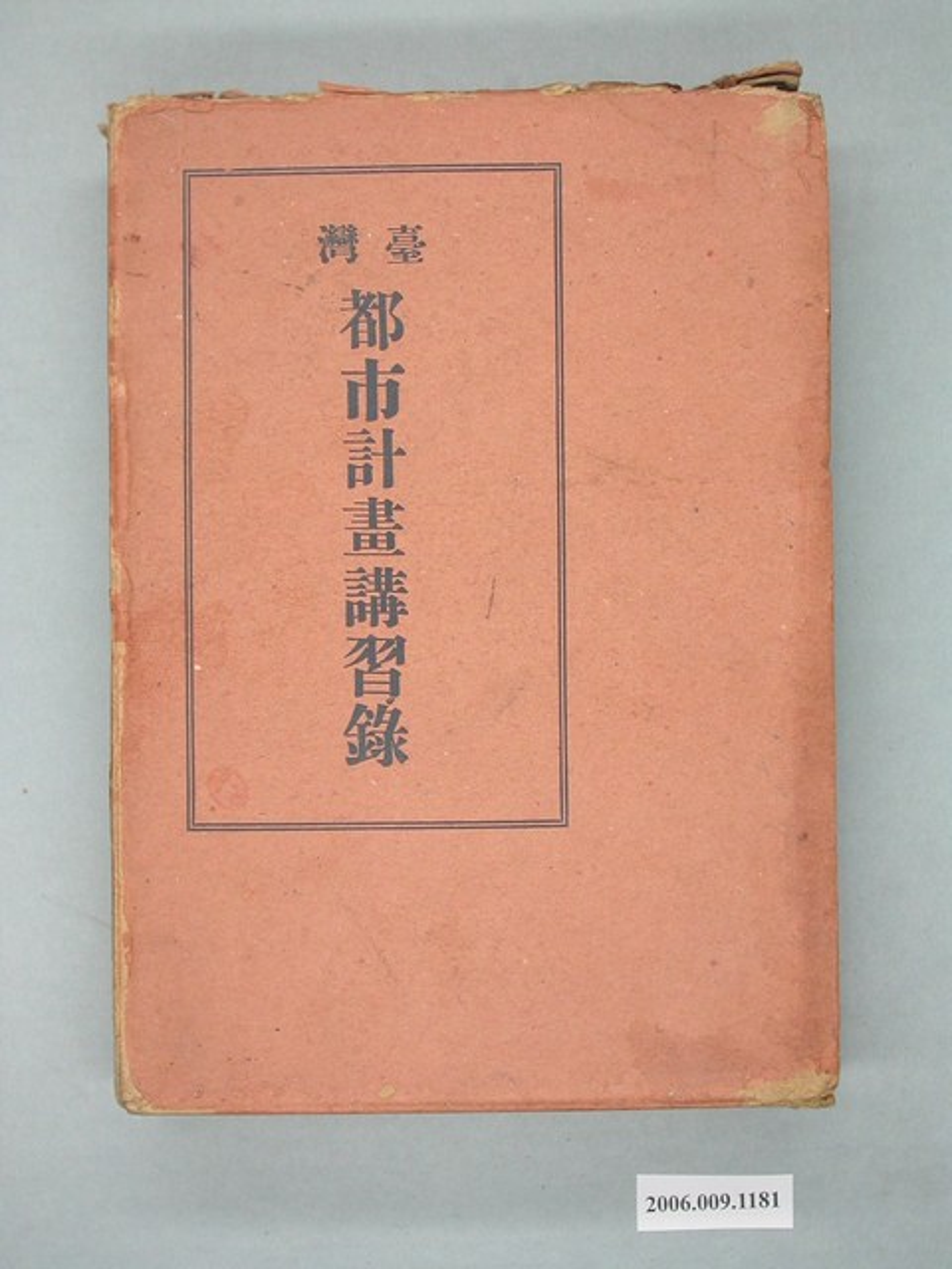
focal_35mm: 55
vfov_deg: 34.9
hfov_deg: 26.6
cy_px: 634
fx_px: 2017
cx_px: 476
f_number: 3
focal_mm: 11.5
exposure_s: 1/35
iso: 100
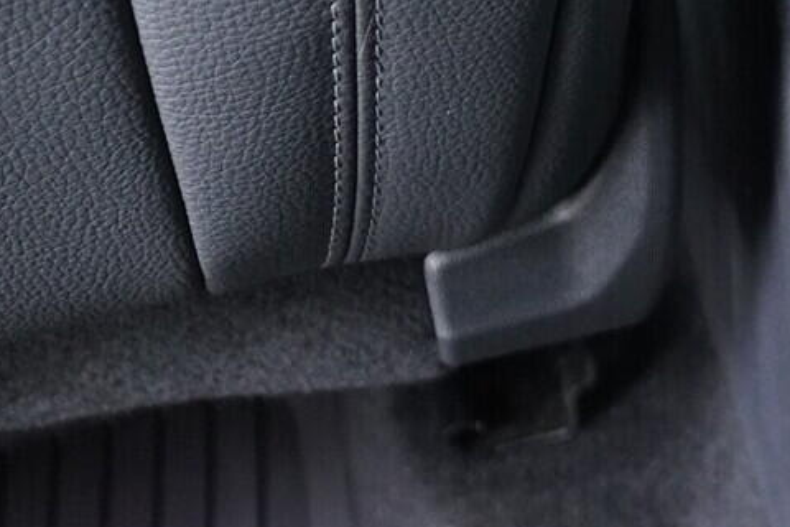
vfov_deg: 12.2
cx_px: 1147
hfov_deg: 17.3
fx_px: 2370
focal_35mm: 108
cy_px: -186
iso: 3200
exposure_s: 1/40
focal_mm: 24
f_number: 2.8
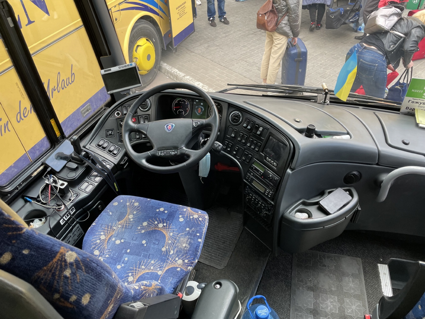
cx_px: 212
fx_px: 319
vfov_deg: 53.1
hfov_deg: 67.3
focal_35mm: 26
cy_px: 160
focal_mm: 4.2
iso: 50
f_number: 1.6
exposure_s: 1/121
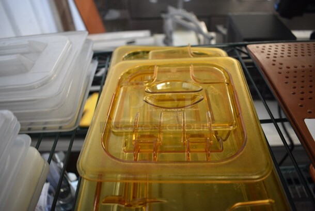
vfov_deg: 48.0
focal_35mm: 27
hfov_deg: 67.3
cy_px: 106
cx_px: 158
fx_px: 236
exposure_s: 1/60
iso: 1000
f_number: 4
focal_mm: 18
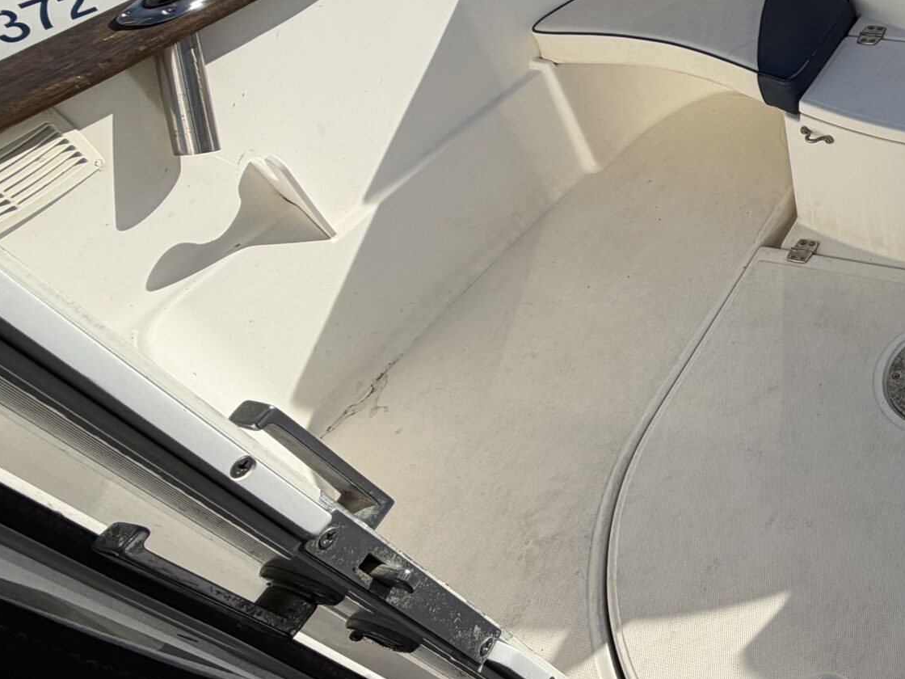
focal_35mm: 32
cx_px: 1017
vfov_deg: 41.8
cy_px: 114
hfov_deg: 42.9
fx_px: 837
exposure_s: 1/1211
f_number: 2.2
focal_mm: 2.22
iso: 20
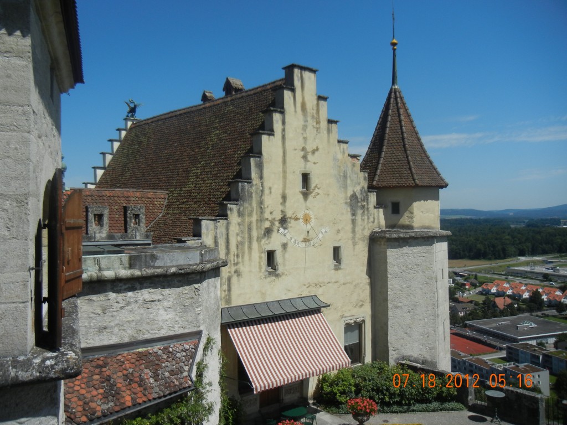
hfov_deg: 60.0
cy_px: 212
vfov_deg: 46.8
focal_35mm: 30
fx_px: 491
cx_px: 284
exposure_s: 1/676
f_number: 7
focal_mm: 5.4
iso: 160
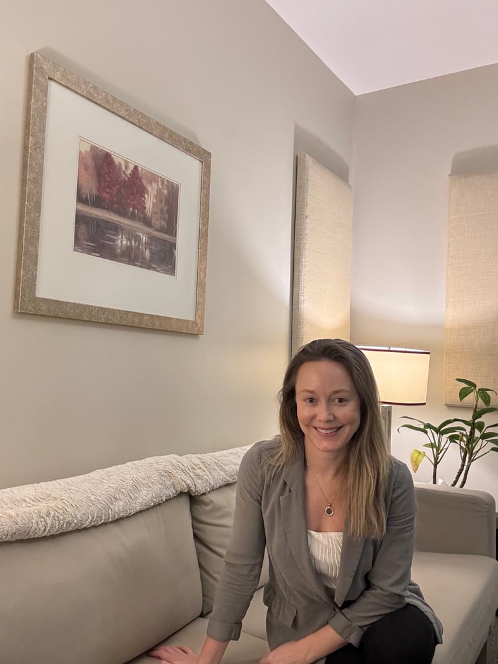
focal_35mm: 30
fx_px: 575
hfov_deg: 46.8
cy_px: 332
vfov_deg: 60.0
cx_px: 249
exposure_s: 1/40
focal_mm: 2.69
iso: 250
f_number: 1.9
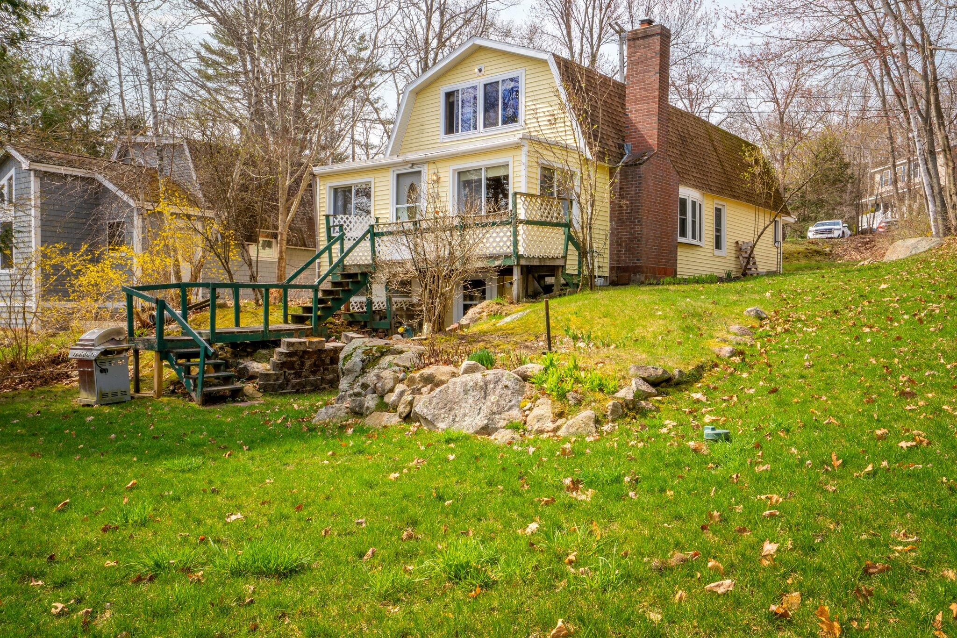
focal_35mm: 31
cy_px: 319
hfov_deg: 60.3
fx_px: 824
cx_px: 478
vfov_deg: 42.3
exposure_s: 1/60
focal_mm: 31
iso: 50
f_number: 22
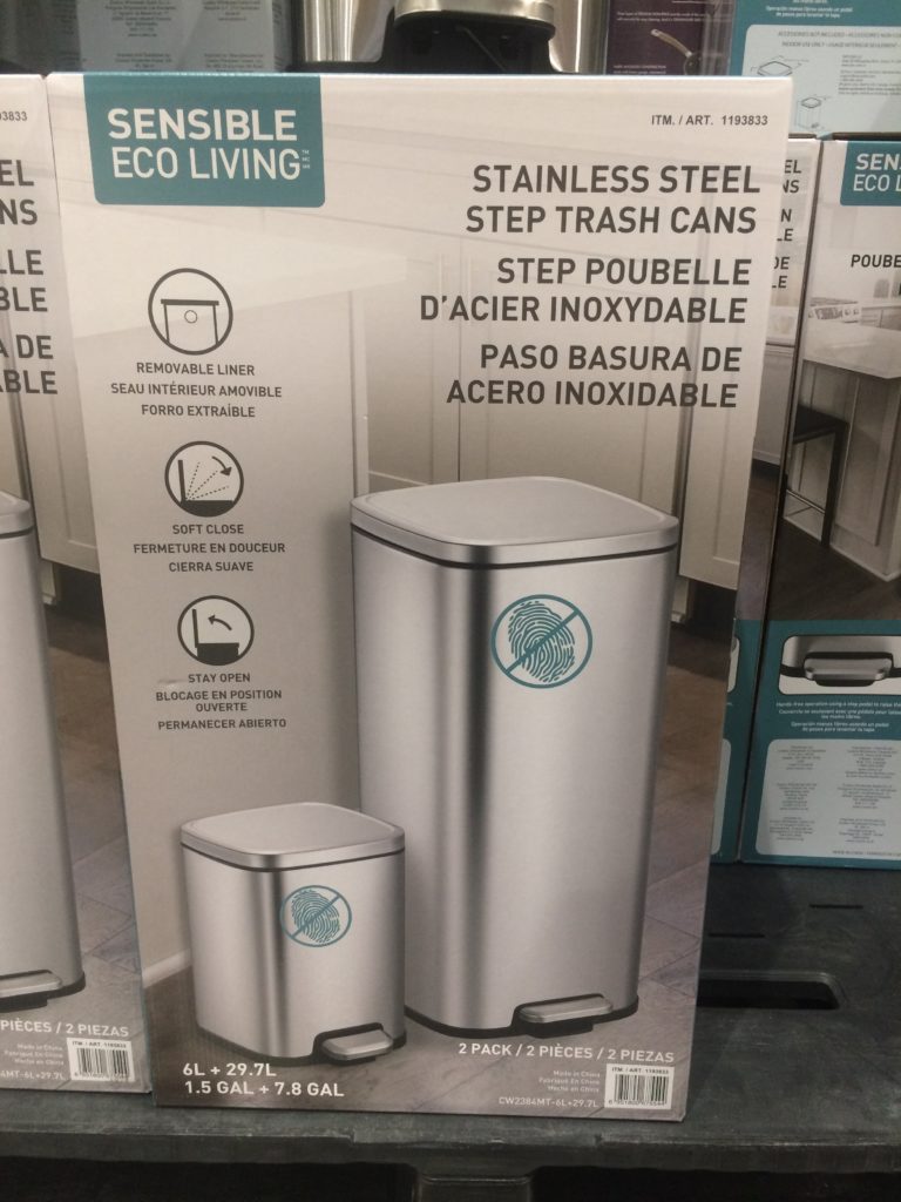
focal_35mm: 29
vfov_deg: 61.7
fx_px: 1006
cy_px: 601
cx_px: 450
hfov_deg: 48.2
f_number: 2.2
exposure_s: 1/30
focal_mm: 4.15
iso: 125
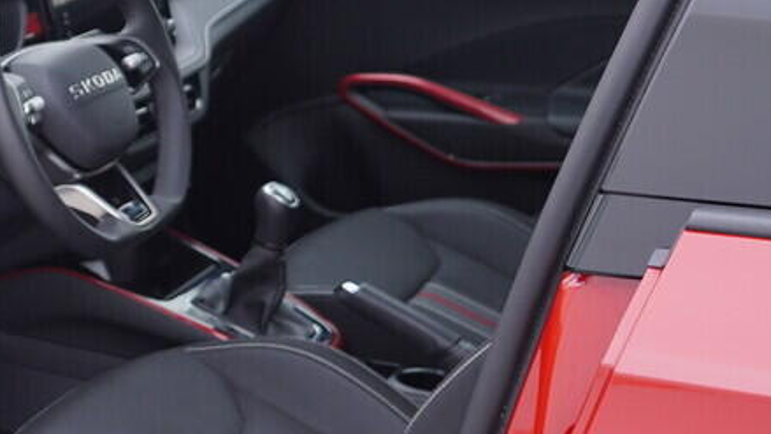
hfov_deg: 22.5
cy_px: 261
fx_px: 1799
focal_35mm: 88
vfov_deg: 13.7
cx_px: -118
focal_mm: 24
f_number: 2.8
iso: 125
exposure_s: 1/40
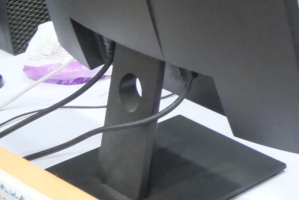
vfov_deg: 11.8
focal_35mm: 111
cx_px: 632
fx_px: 922
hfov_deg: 14.6
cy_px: -104
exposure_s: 1/13
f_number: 6.3
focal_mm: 12
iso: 3200
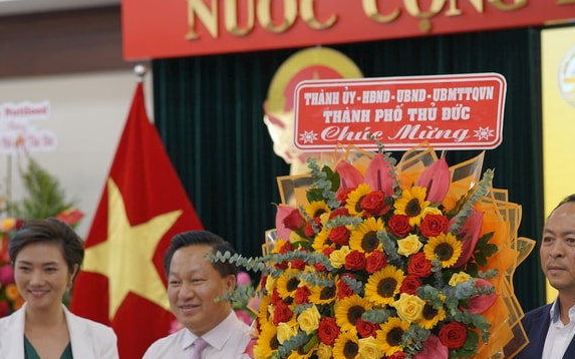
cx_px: 364
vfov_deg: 9.6
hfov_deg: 15.3
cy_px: 294
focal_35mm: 136
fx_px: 2131
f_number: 3.2
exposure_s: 1/100
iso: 500
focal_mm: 85
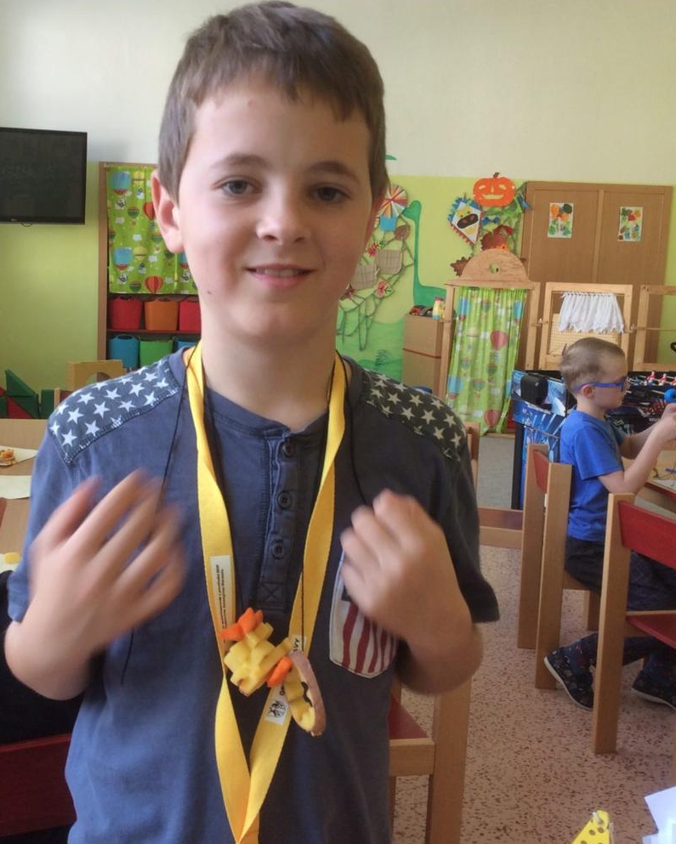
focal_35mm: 42
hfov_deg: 35.4
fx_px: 1050
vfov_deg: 43.8
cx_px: 226
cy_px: 420
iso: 40
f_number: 2.4
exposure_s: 1/25
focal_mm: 3.3
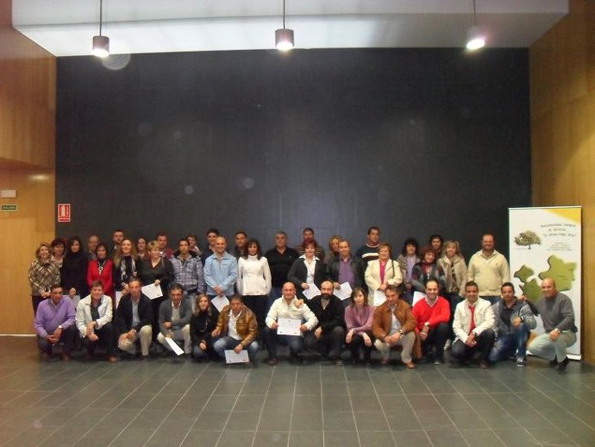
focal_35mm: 35
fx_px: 602
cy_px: 224
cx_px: 298
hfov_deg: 52.6
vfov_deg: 40.7
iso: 400
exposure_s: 1/45
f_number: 2.8
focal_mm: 6.2
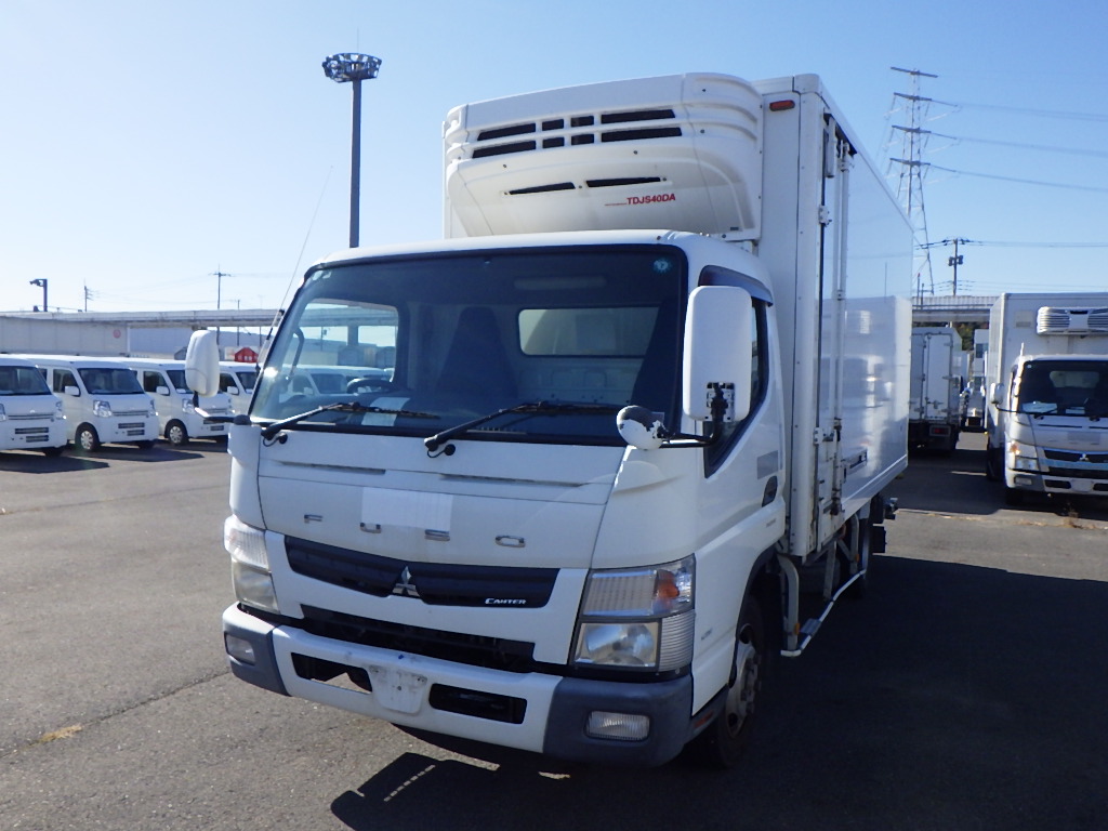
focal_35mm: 28
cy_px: 416
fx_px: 896
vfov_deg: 49.7
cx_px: 554
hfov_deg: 63.4
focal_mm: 5
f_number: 4.2
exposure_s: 1/1250
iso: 250
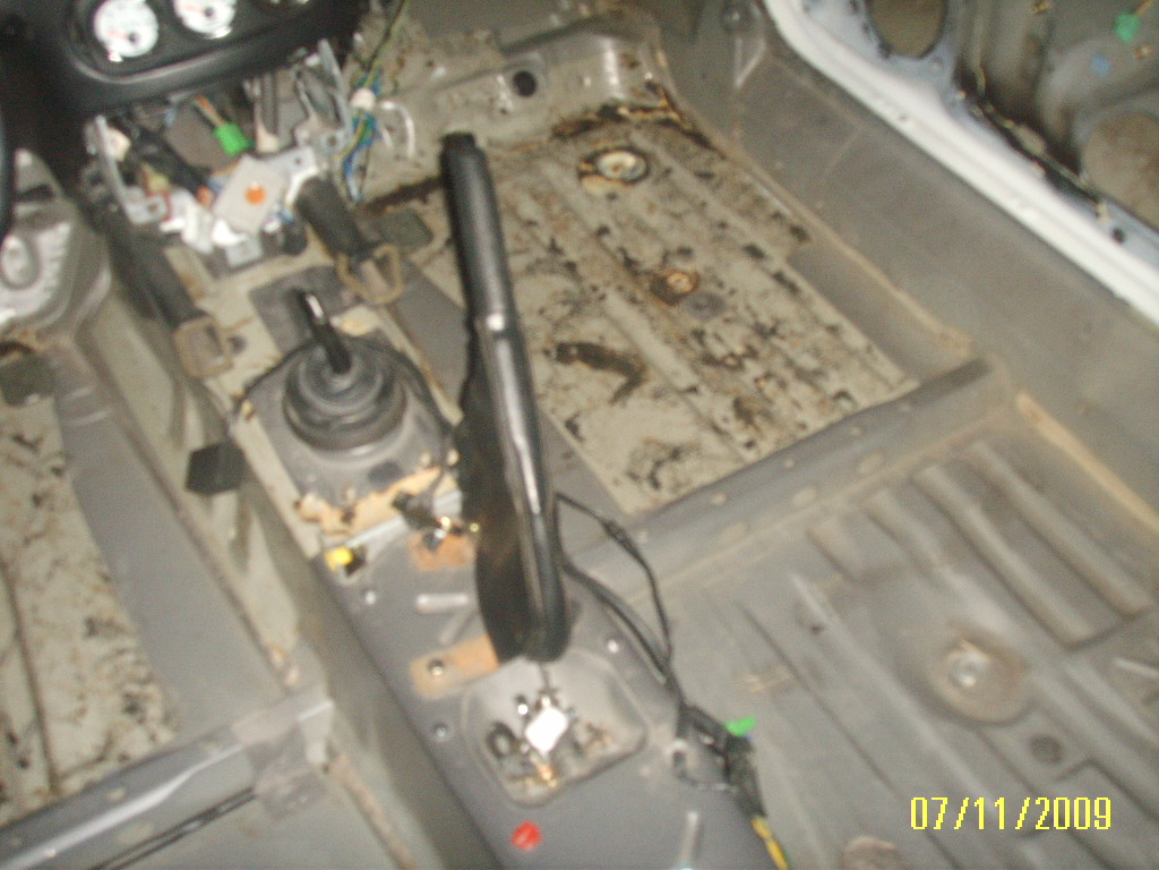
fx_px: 1306
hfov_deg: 47.9
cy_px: 435
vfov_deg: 36.8
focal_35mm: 39
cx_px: 580
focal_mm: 6.6
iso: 219
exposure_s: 1/45
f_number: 3.5
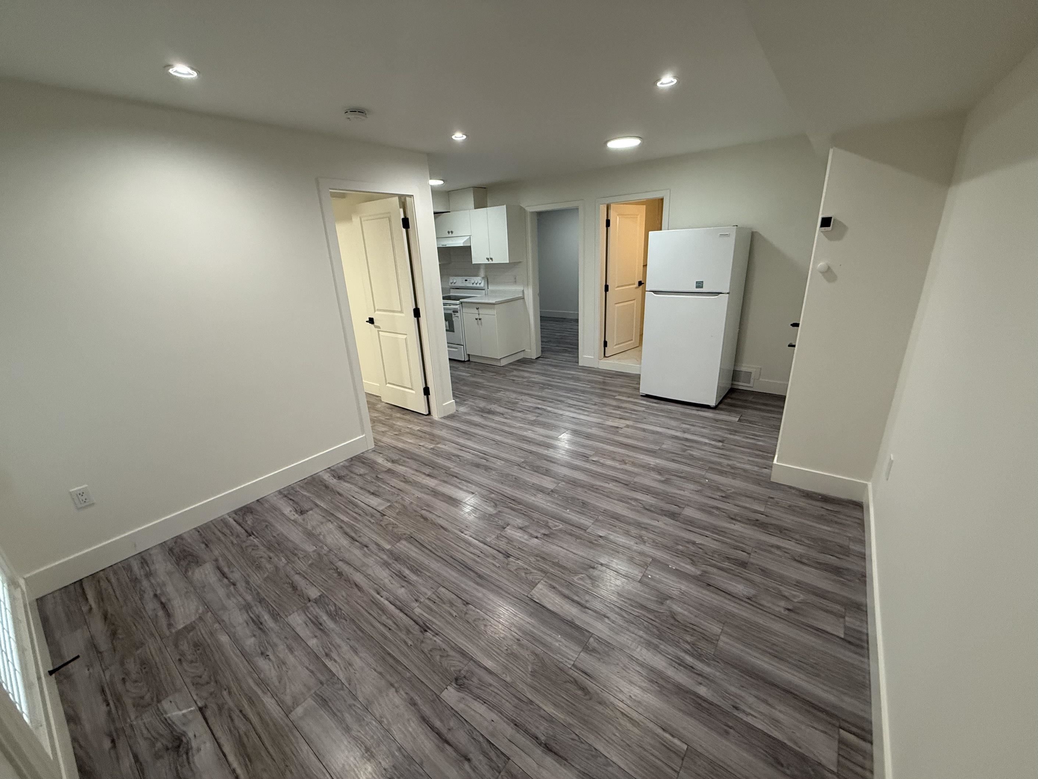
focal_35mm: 14
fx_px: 420
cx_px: 519
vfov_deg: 85.7
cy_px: 390
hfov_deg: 102.1
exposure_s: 1/120
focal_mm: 2.22
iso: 320
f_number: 2.2
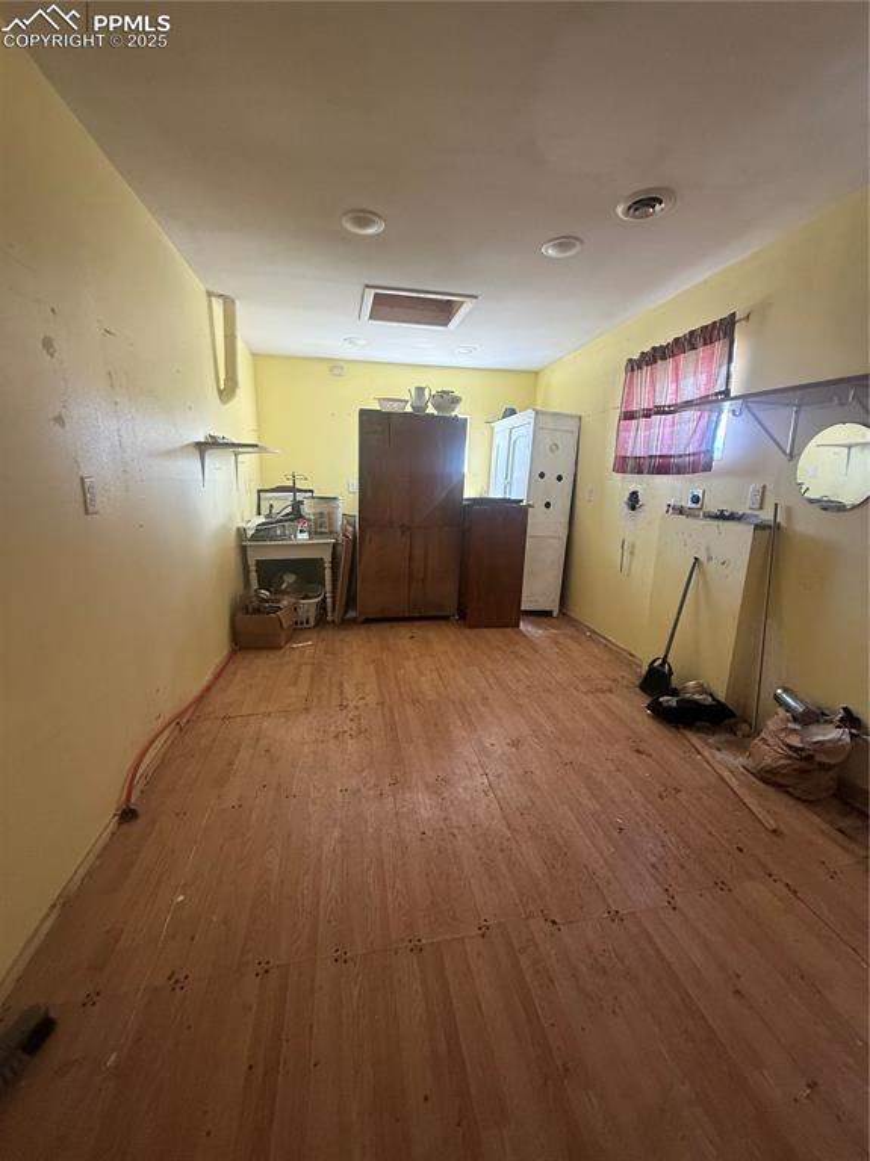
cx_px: 435
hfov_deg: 85.6
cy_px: 580
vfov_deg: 102.1
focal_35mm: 14
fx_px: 470
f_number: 2.2
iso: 250
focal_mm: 2.22
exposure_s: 1/99
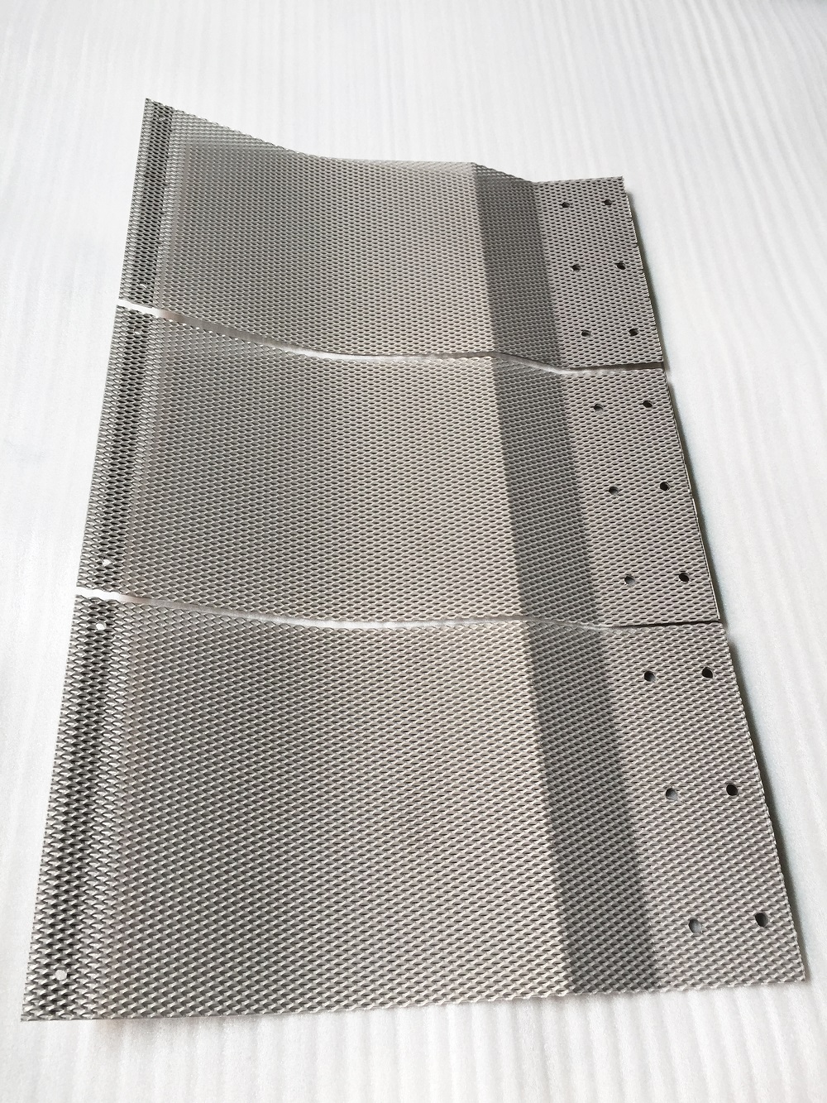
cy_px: 552
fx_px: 924
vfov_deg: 61.7
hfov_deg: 48.2
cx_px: 414
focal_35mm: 29
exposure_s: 1/100
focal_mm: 4.15
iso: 50
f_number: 2.2
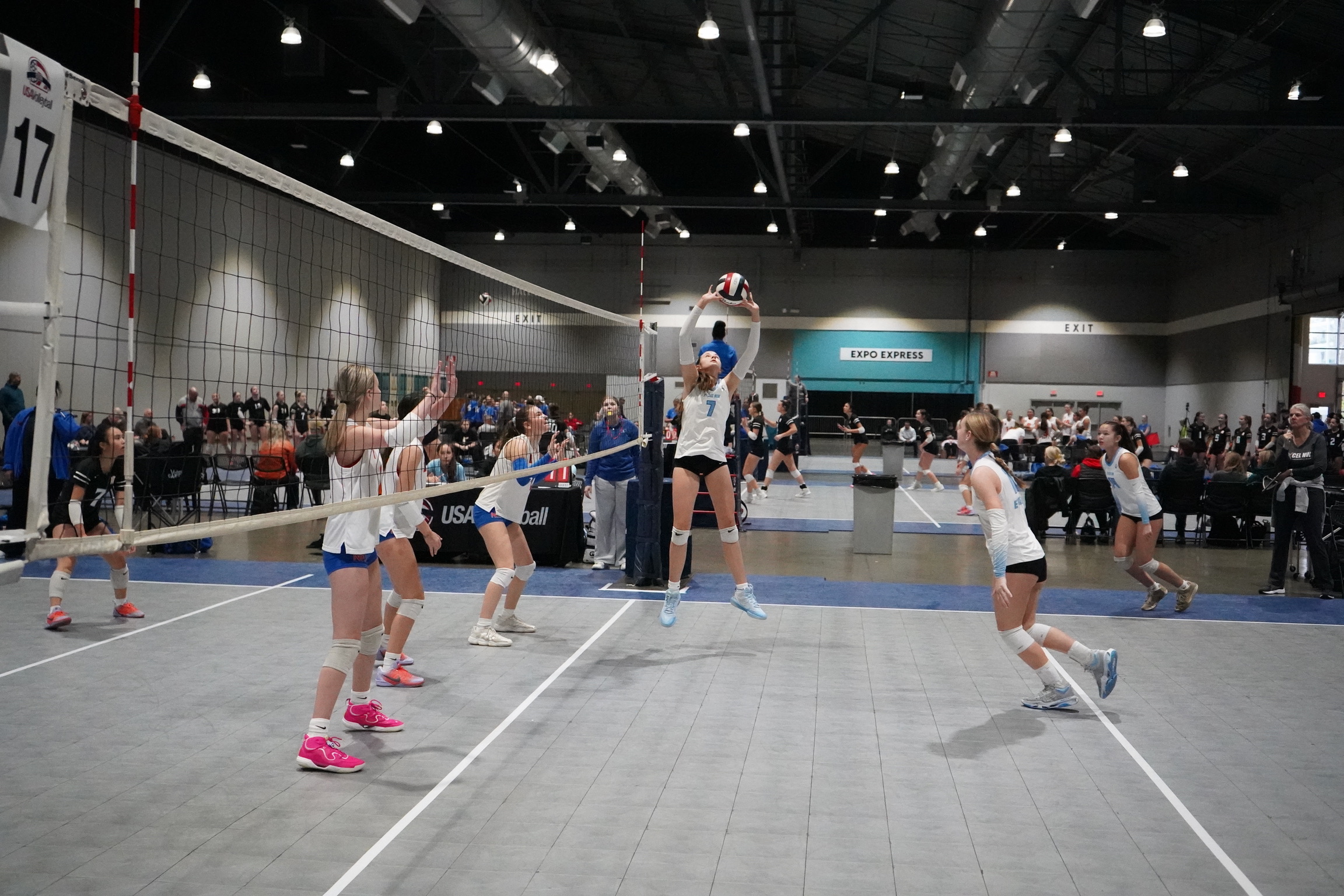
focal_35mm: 39
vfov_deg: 34.2
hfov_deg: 49.6
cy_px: 448
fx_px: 1456
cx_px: 672
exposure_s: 1/1000
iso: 25600
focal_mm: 39
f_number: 4
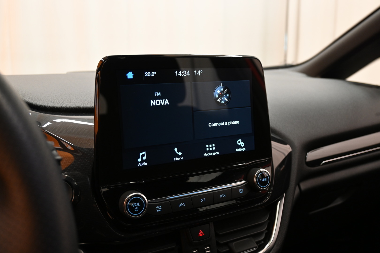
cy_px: 126
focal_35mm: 32
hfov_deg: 58.3
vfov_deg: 40.8
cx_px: 190
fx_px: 340
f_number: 4
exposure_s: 1/30
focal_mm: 21.5
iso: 720
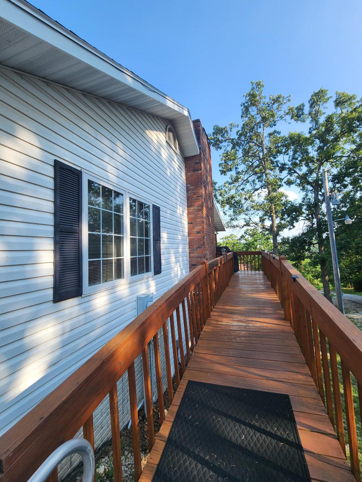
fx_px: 181
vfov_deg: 106.2
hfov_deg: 89.9
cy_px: 241
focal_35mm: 13
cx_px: 181
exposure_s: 1/582
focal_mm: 2.2
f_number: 2.2
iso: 50
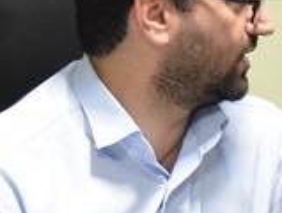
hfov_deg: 8.6
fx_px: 1832
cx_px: 424
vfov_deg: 6.6
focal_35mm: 224
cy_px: 136
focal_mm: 31
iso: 5000
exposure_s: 1/160
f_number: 4.2
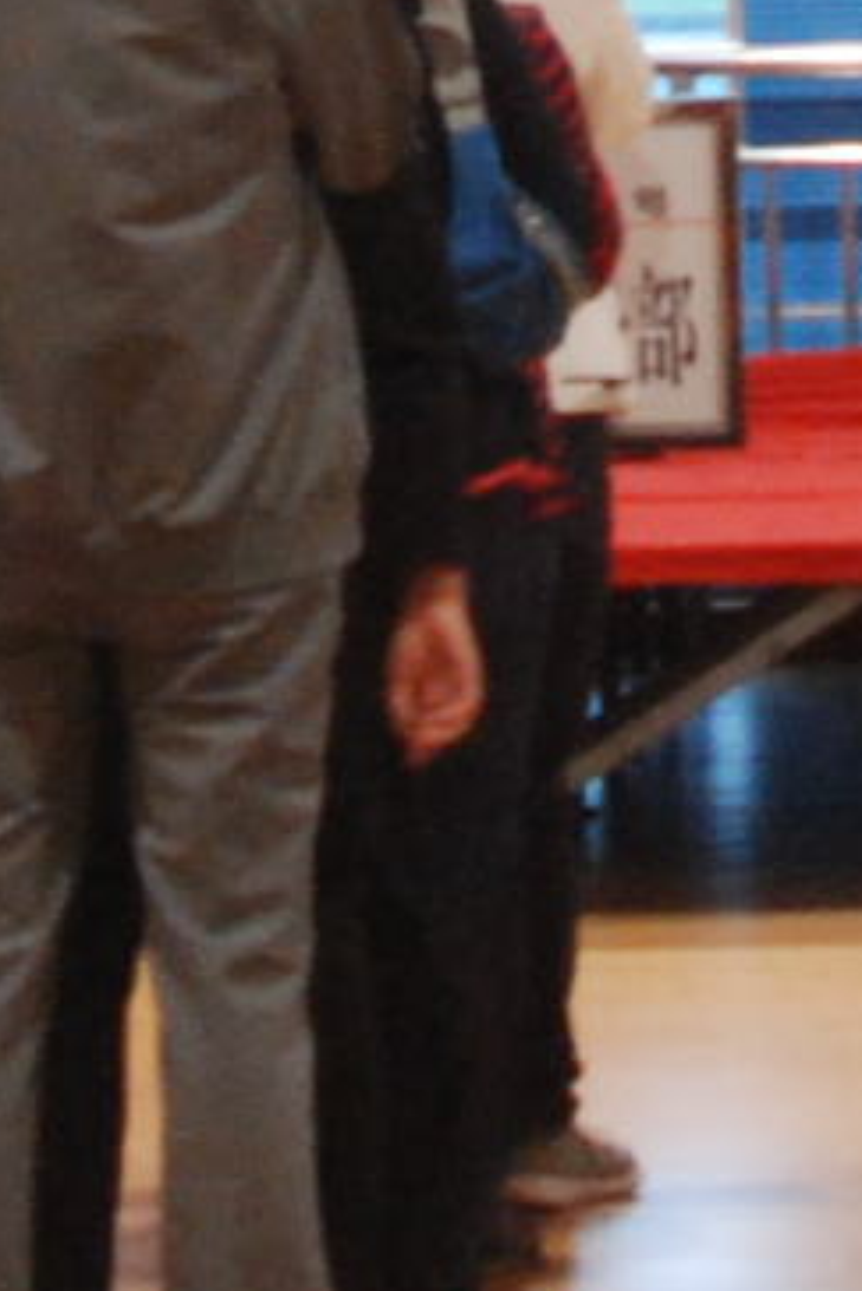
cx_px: 858
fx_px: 10297
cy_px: -826
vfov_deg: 7.0
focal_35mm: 287
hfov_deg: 4.8
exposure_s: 1/60
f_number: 4
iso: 1000
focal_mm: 24
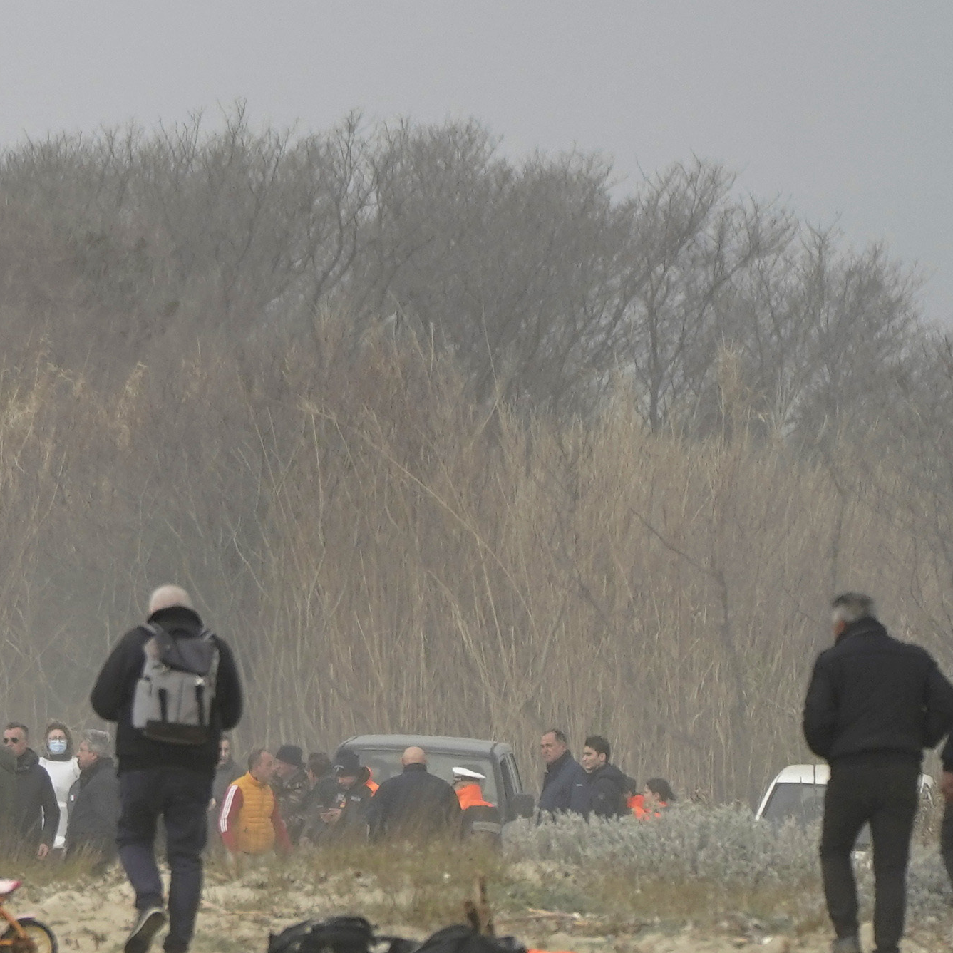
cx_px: -642
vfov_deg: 1.1
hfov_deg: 1.1
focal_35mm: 1525
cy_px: 606
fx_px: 47500
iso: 250
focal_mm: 400
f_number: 5.6
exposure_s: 1/1000
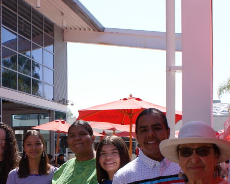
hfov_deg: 32.3
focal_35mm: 57
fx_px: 388
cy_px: 161
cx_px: 52
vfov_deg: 25.9
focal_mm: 18
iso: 100
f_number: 10
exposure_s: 1/100
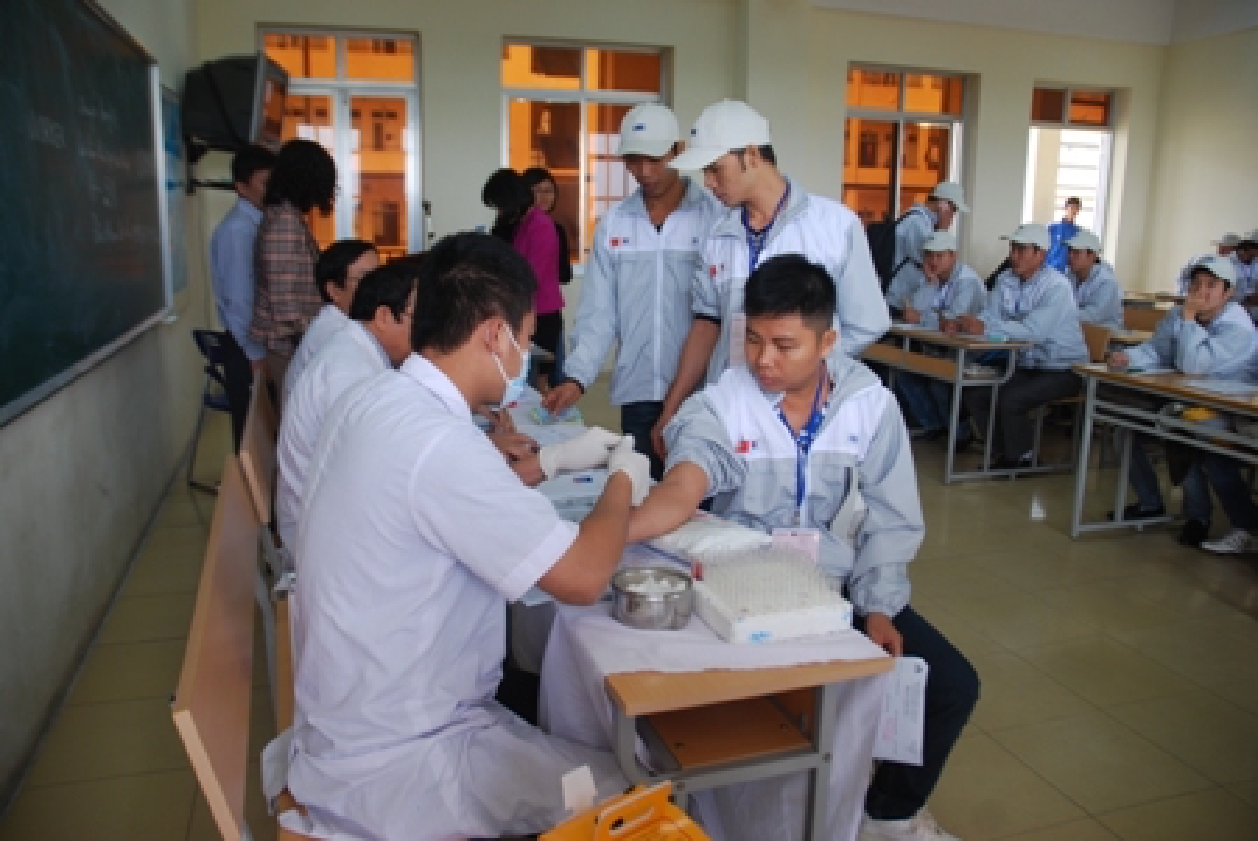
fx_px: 944
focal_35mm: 27
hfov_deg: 67.3
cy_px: 420
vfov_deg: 48.0
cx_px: 629
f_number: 4
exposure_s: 1/60
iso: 200
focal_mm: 18
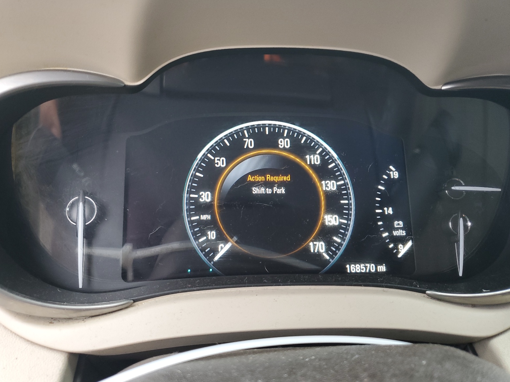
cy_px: 189
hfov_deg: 65.3
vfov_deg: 51.4
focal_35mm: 27
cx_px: 251
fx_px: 398
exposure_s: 1/60.2
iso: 81
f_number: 1.5
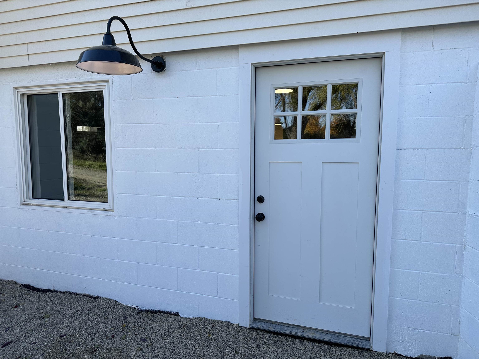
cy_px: 180
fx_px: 332
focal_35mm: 24
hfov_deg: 71.6
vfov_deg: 56.8
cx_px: 240
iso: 80
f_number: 1.78
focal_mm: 6.86
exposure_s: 1/1241
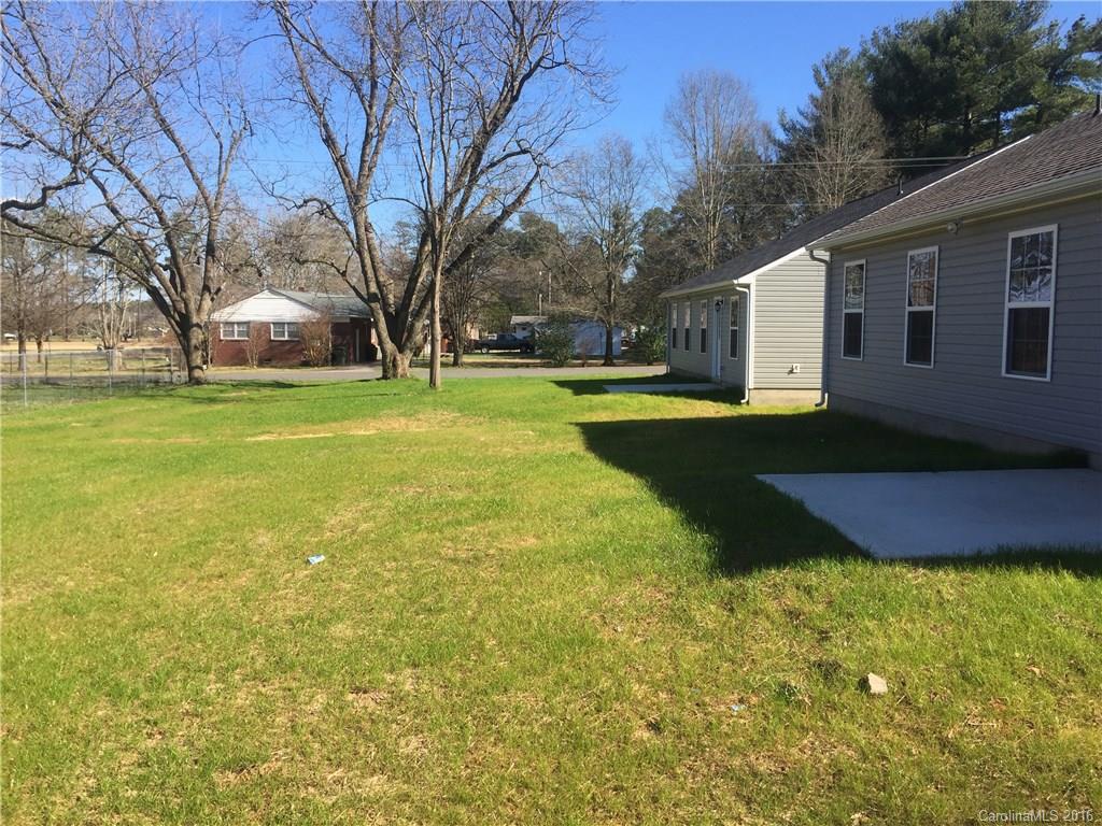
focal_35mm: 29
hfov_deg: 61.7
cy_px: 413
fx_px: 923
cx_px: 551
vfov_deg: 48.2
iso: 32
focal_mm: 4.15
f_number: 2.2
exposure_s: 1/1068
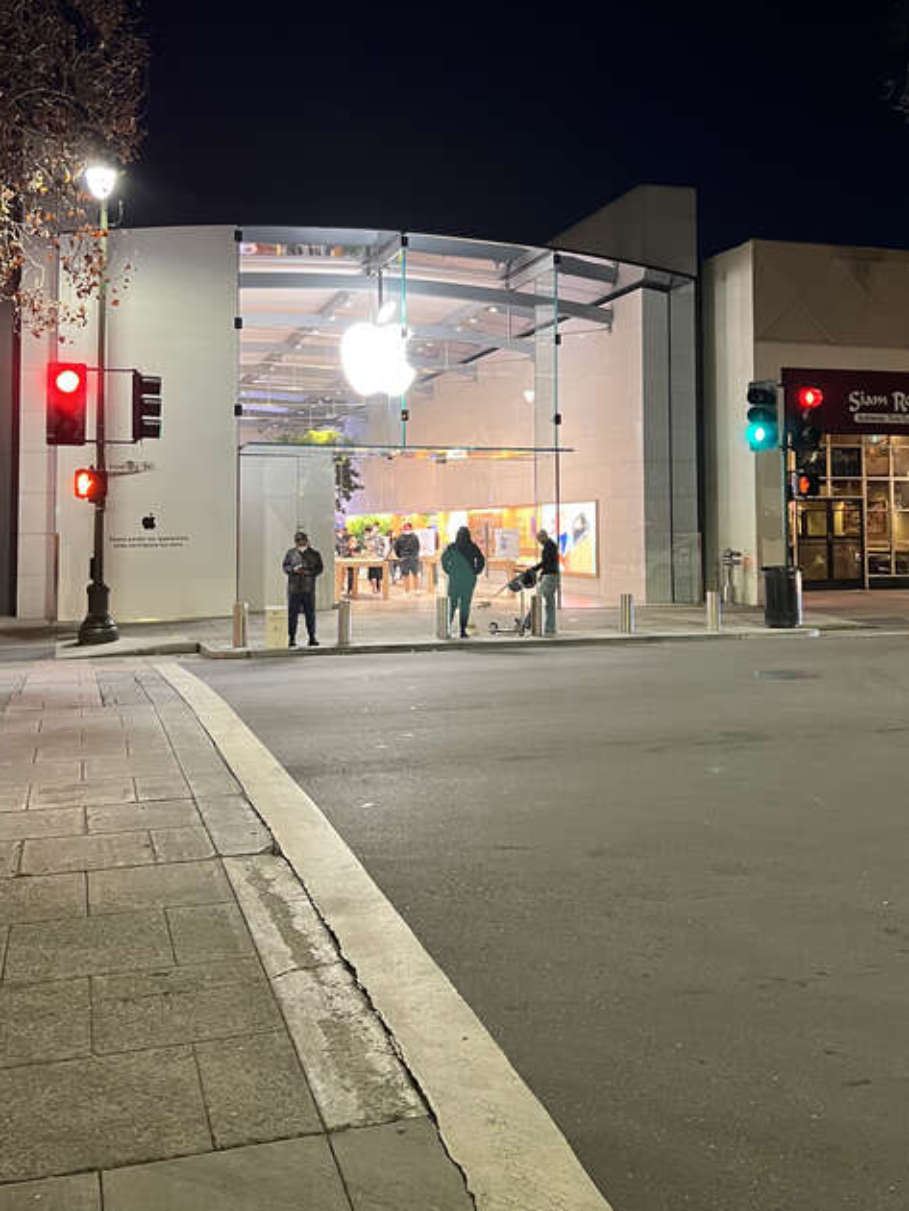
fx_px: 1155
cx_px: 419
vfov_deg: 54.8
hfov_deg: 42.9
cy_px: 471
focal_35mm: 33
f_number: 1.5
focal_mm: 5.7
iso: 500
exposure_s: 1/60
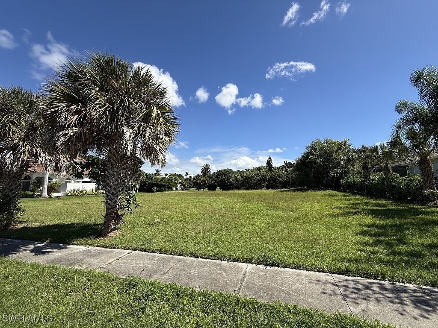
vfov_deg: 85.7
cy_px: 164
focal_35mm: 14
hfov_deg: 102.1
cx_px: 219
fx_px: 177
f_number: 2.2
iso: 50
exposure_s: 1/2320
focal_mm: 2.22
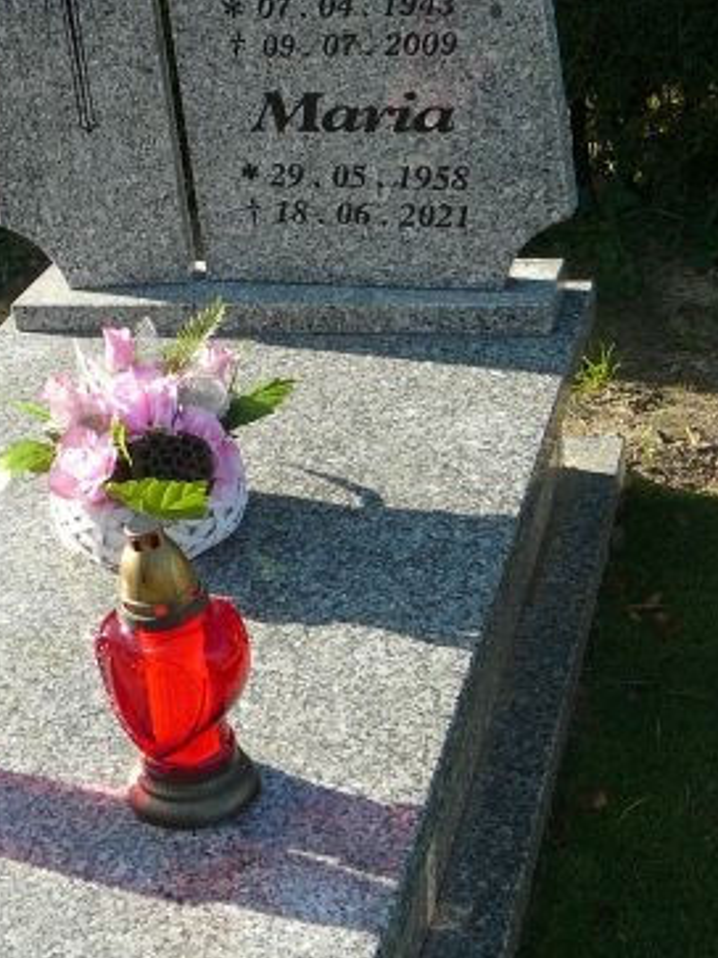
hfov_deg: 21.7
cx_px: 177
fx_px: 1854
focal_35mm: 67
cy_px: 435
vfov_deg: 29.0
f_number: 3
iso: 80
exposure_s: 1/400
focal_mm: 5.6
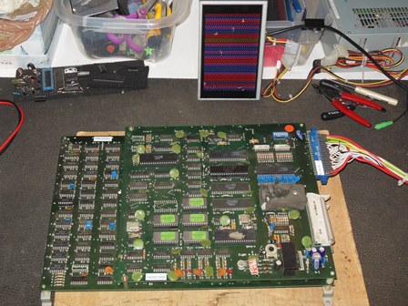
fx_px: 507
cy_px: 153
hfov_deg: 43.9
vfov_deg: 33.6
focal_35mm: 43
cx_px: 204
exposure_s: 1/30
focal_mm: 7.7
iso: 200
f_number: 3.8
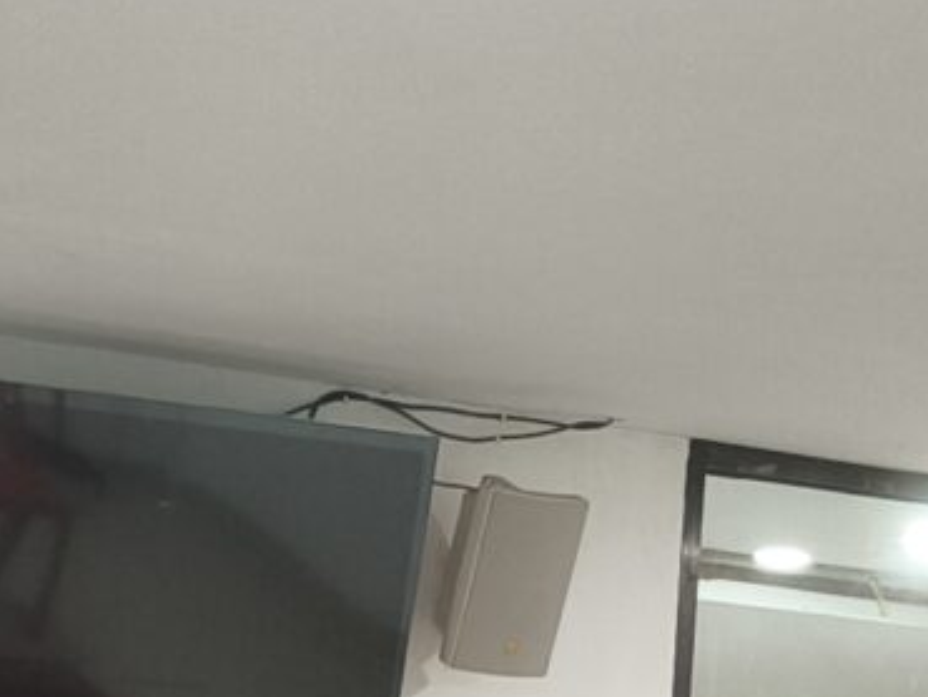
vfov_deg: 8.3
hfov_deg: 12.4
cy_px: 1858
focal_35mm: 159
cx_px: 497
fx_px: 4265
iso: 640
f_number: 1.7
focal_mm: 5.35
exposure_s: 1/33.3
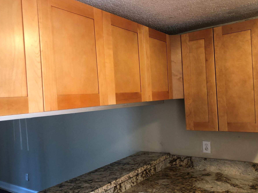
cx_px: 146
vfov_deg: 44.2
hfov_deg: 56.6
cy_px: 100
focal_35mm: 32
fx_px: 239
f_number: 1.8
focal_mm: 3.99
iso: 50
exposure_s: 1/15
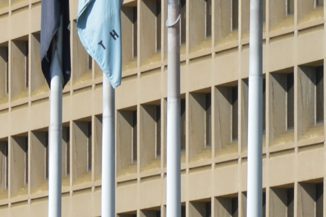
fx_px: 4990
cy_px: 530
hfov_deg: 3.7
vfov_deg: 2.5
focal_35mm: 551
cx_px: -343
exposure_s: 1/320
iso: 100
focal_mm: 55
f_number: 9
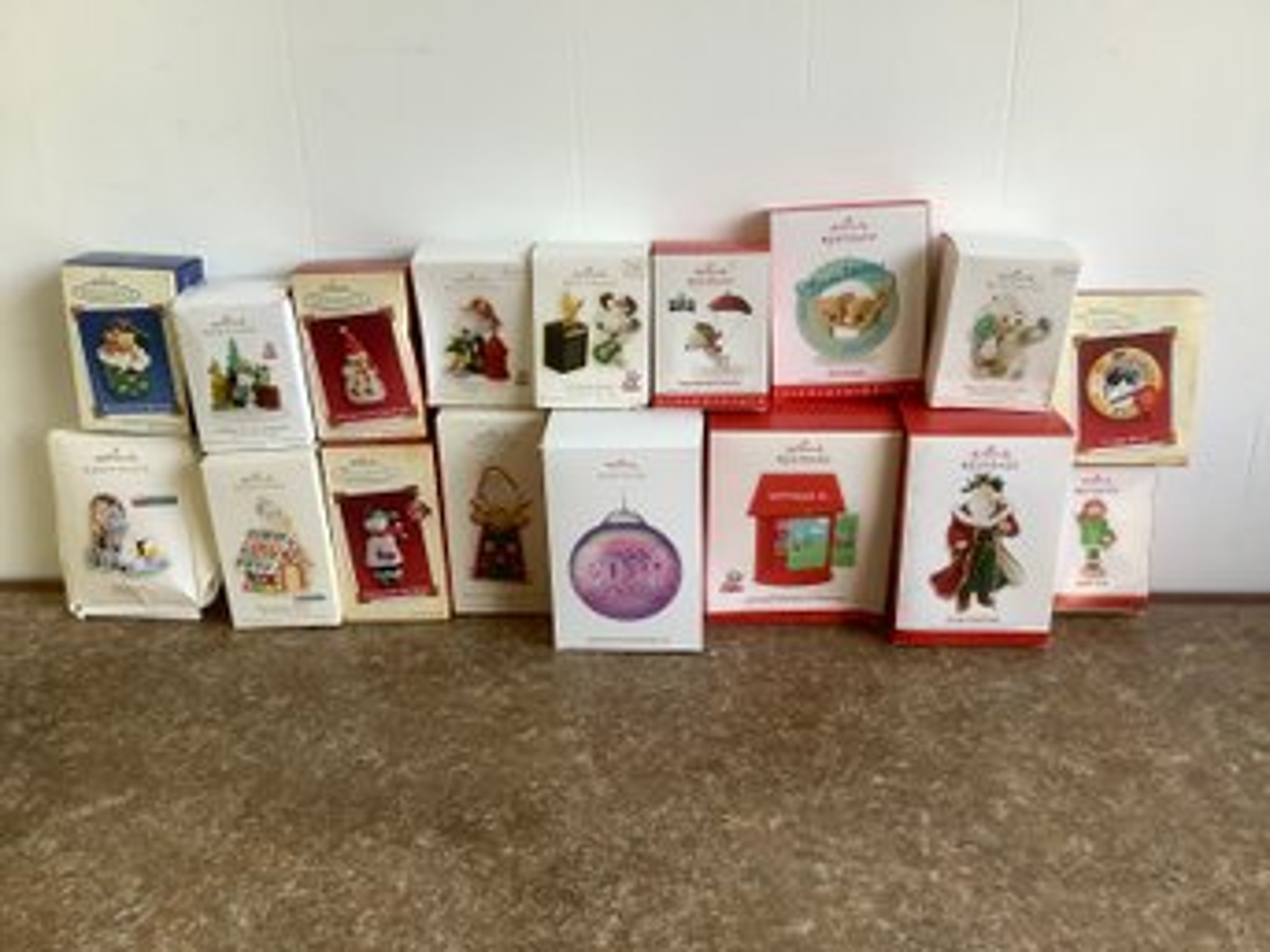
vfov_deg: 45.4
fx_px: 1137
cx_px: 635
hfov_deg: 58.4
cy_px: 476
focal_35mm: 31
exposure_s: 1/50
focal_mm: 3.3
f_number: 2.4
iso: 80
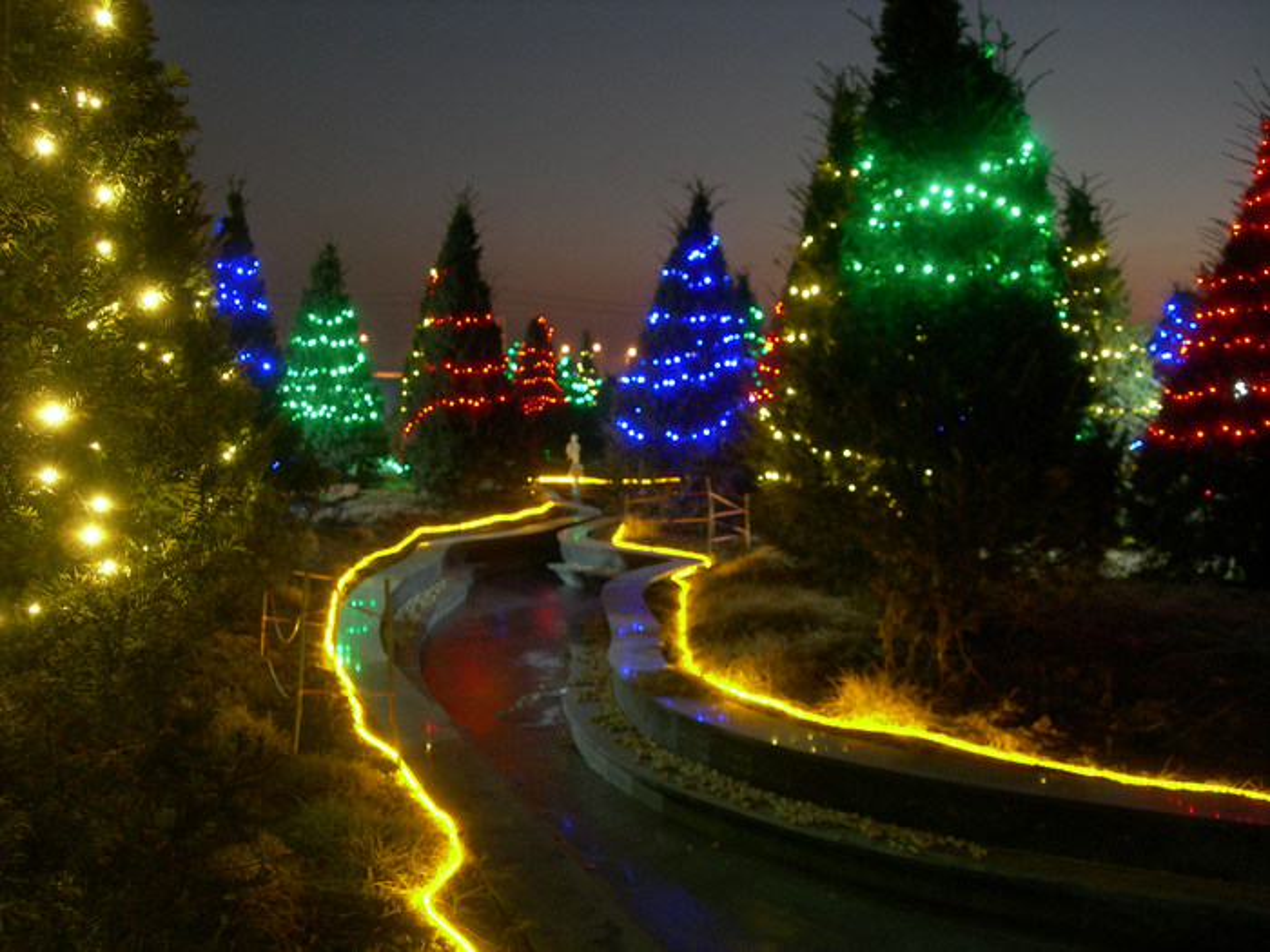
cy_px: 476
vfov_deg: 37.7
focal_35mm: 38
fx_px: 1394
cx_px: 635
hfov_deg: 49.0
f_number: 2.8
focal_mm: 7.8
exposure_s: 2
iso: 200
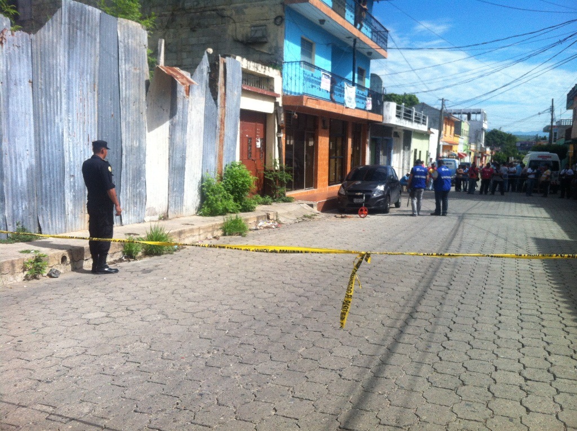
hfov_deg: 52.7
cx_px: 288
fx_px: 583
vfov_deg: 40.6
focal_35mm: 35
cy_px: 216
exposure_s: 1/1774
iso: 80
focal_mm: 3.85
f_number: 2.8
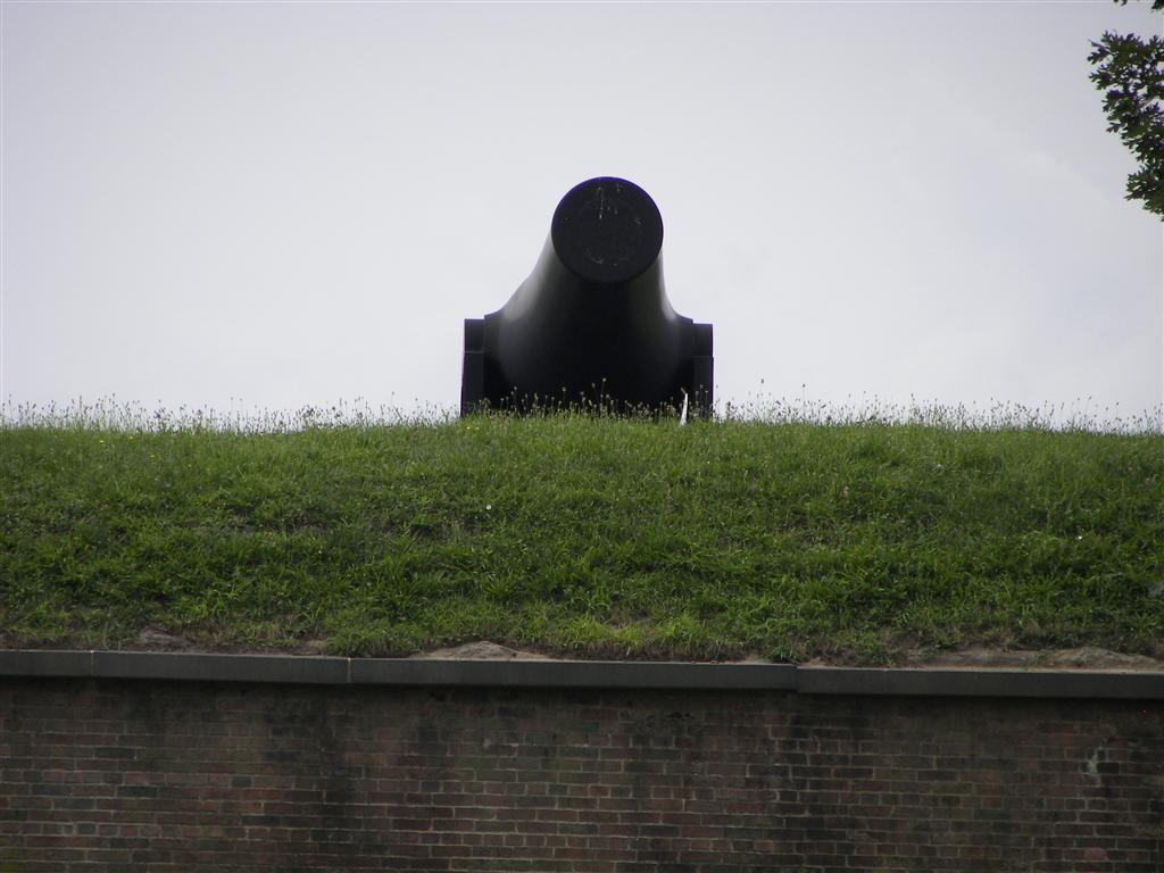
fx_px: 14526
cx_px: 582
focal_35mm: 432
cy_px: 436
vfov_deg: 3.4
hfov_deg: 4.6
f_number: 3.7
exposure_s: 1/800
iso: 64
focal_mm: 72
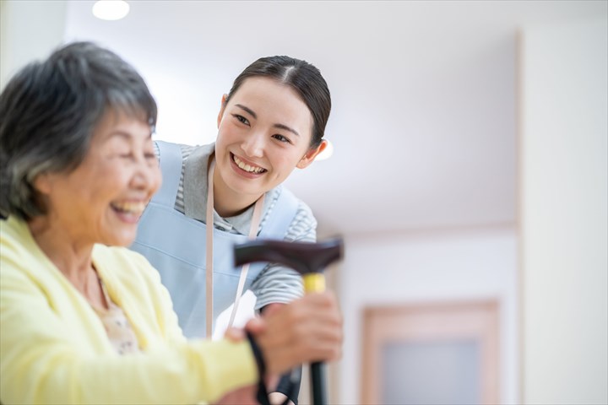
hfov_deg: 23.9
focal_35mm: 85
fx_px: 1435
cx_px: 304
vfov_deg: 16.1
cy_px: 202
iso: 1250
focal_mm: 85
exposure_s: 1/400
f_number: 1.8
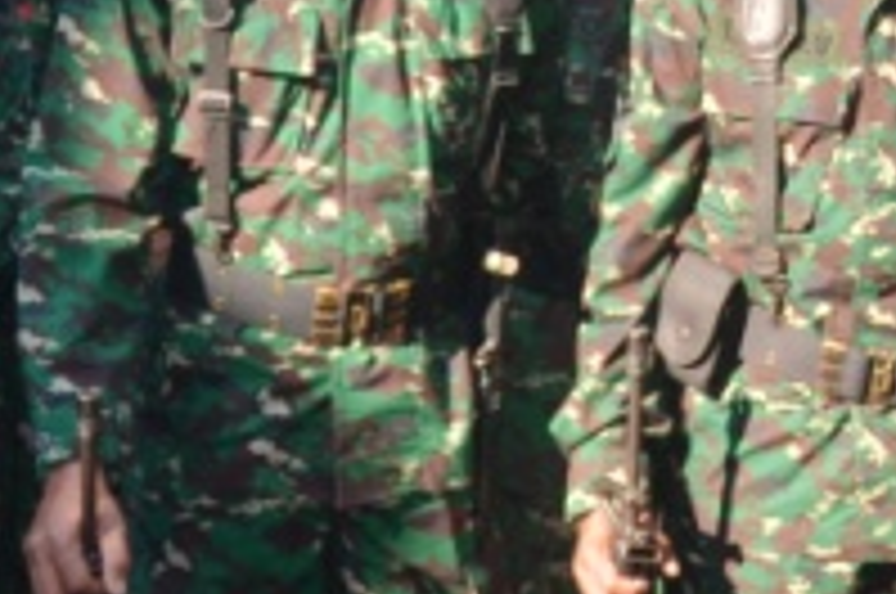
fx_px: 5740
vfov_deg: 5.9
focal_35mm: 231
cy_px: -99
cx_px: 1652
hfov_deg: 8.6
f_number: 4.5
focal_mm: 30
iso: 200
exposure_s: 1/250
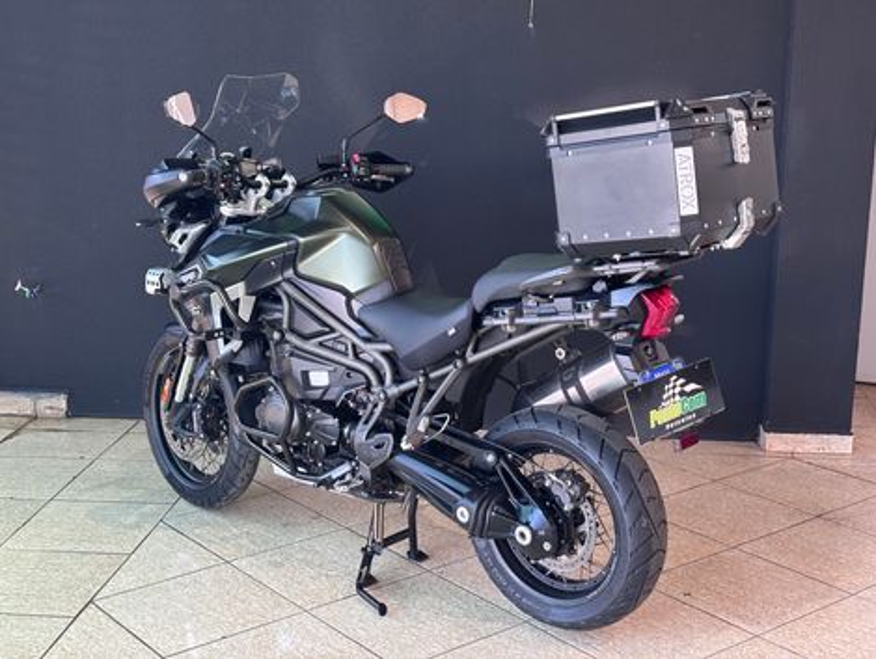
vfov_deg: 28.1
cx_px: 438
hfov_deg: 36.8
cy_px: 330
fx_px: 1318
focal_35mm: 52
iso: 160
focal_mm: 5.96
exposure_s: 1/40
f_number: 1.6
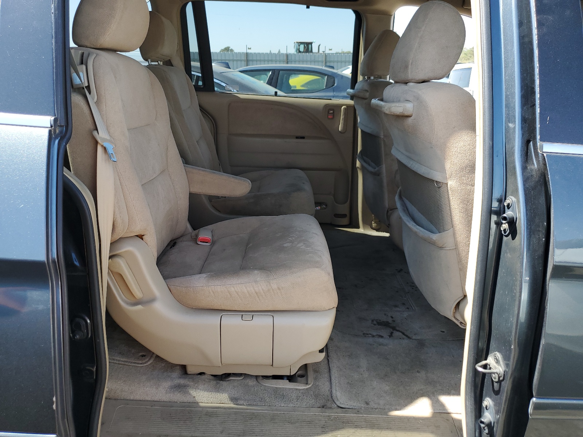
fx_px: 438
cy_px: 218
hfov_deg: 67.3
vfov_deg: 53.1
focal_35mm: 26
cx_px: 292
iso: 50
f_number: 1.5
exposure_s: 1/455
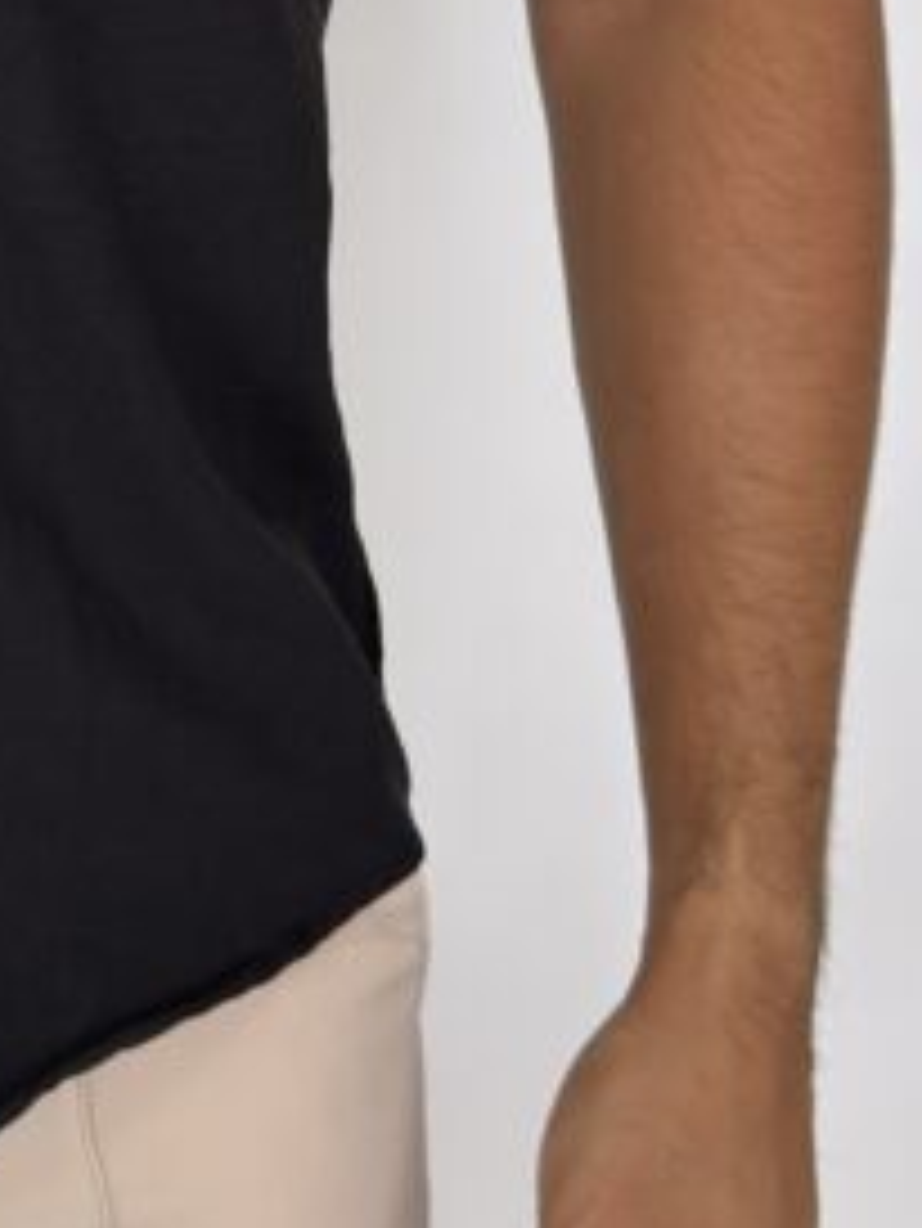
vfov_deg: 15.2
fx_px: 4471
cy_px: -189
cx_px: -373
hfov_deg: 11.4
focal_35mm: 126
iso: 64
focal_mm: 6.76
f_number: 1.78
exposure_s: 1/121
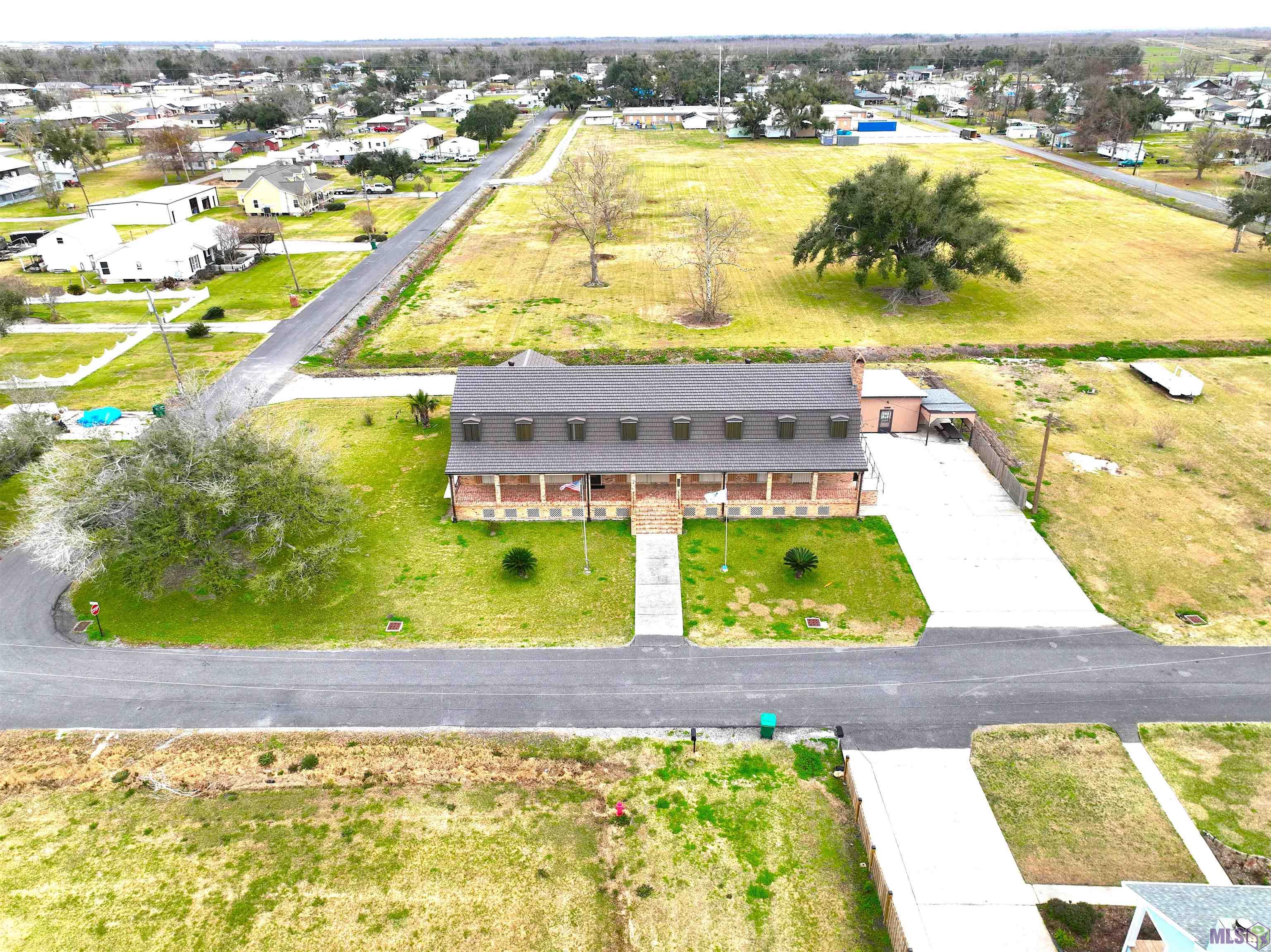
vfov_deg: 56.8
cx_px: 636
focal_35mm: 24
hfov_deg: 71.6
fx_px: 881
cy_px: 476
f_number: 2.8
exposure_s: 1/200
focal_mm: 12.29
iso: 110
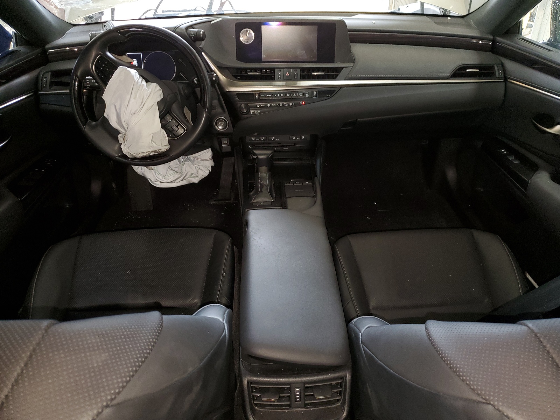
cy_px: 210
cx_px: 280
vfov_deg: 53.1
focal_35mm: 26
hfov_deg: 67.3
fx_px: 421
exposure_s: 1/24
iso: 96
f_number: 1.5
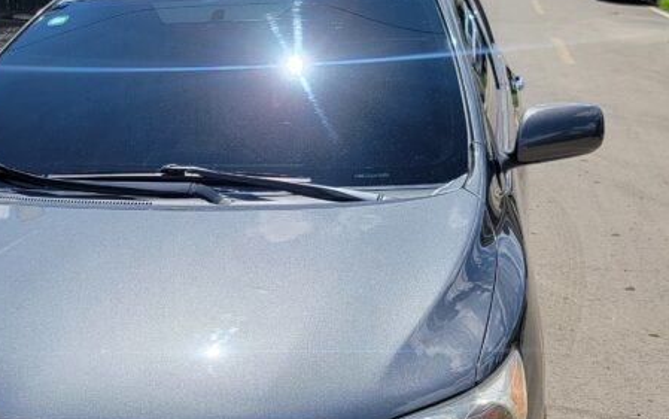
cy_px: 353
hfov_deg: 34.2
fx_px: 1058
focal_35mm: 58
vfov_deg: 22.0
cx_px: 148
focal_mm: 6.7
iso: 16
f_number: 1.8
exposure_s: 1/900
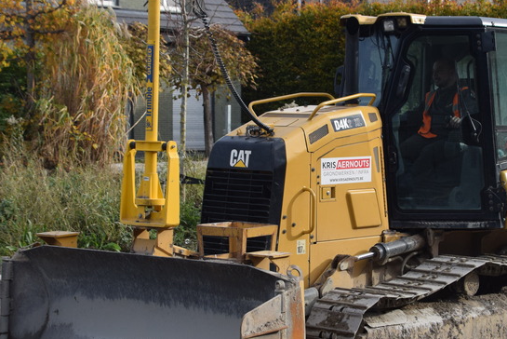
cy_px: 163
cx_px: 325
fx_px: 1550
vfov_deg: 12.5
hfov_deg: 18.5
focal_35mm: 110
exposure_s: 1/1250
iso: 400
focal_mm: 40
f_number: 5
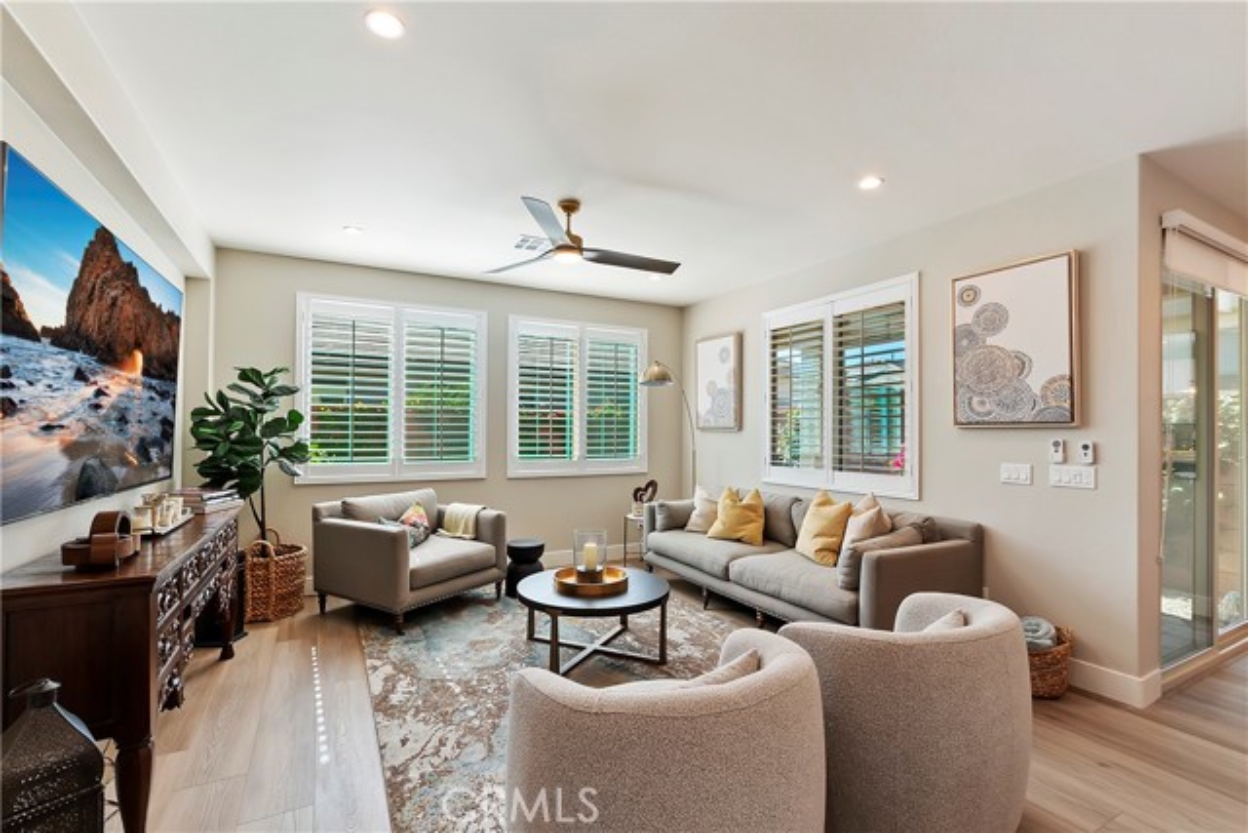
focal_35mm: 15
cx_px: 624
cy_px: 416
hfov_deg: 100.4
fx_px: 520
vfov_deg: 77.4
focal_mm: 10
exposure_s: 1/30
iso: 400
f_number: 8
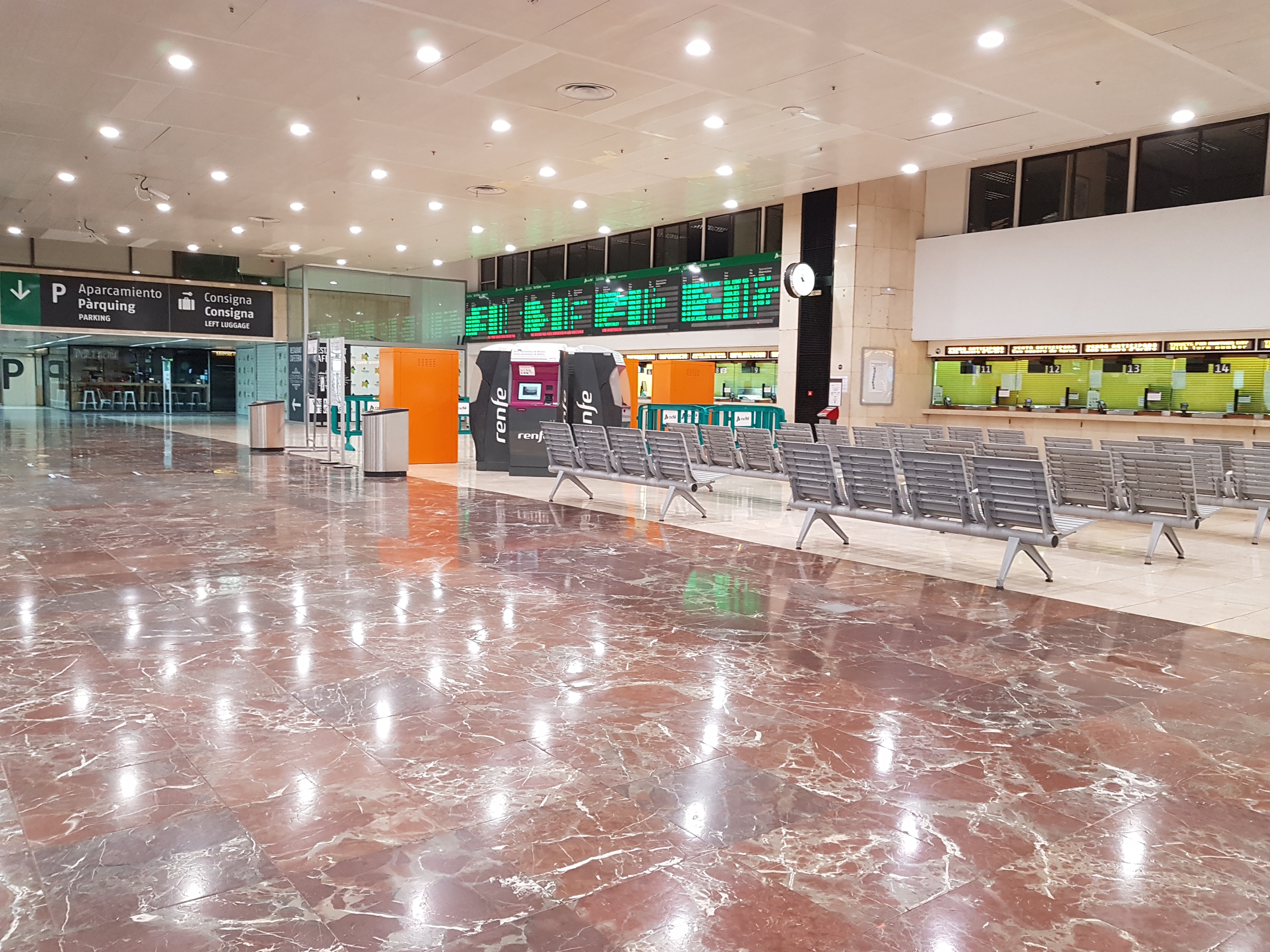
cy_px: 476
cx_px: 635
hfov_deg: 67.3
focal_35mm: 26
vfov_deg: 53.1
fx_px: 954
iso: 160
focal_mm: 4.2
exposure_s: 1/33
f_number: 1.7
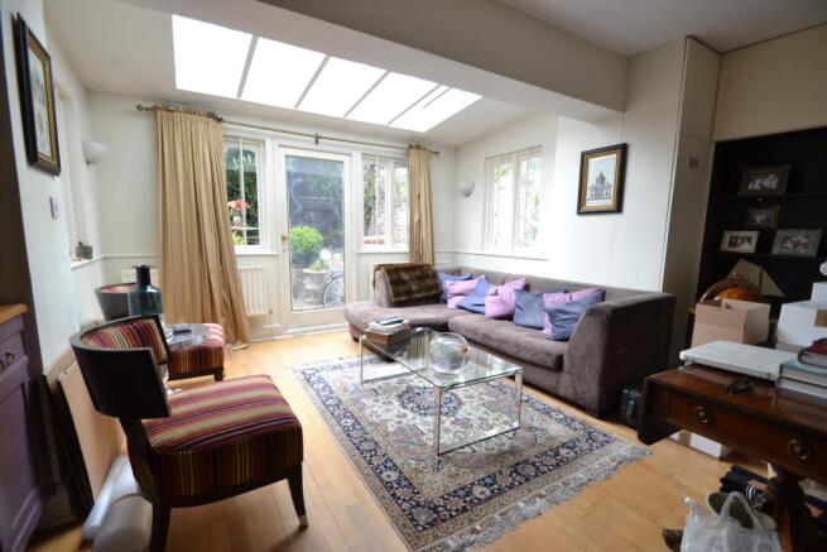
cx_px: 414
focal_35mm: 15
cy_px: 276
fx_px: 345
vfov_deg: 77.4
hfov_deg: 100.4
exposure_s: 1/60
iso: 400
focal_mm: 10
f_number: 4
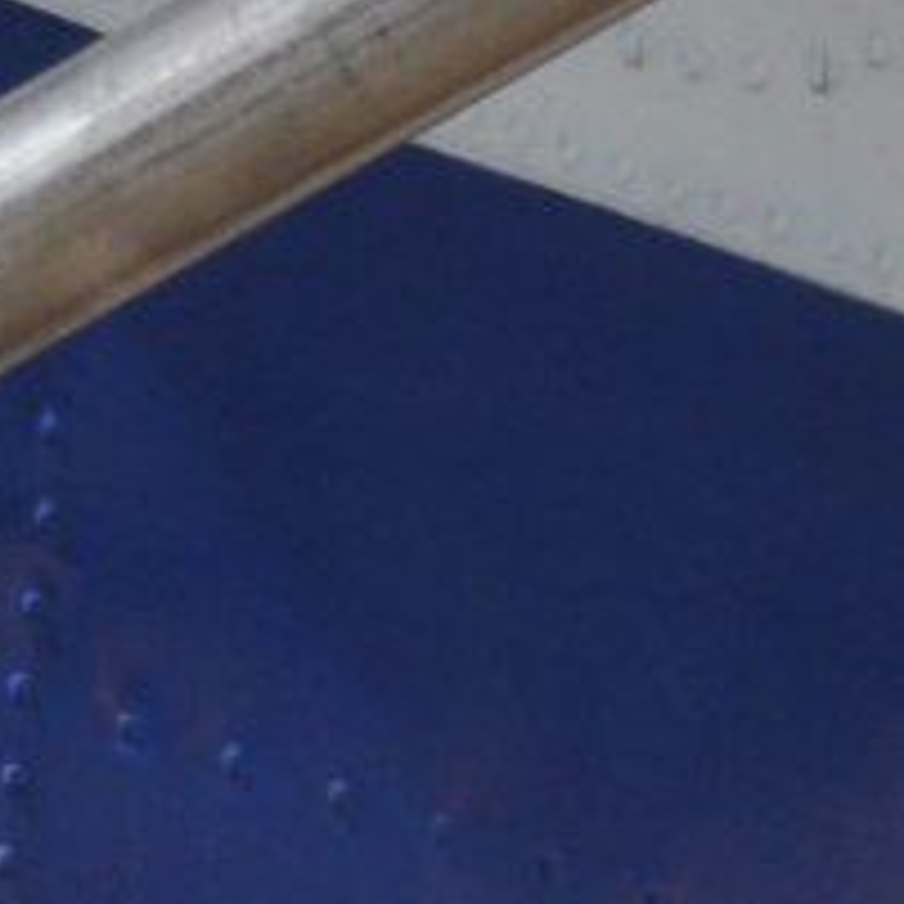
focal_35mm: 1620
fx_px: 47874
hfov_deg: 1.1
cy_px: -1619
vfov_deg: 1.1
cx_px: -1111
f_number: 8
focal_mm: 125
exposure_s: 1/800
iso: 200
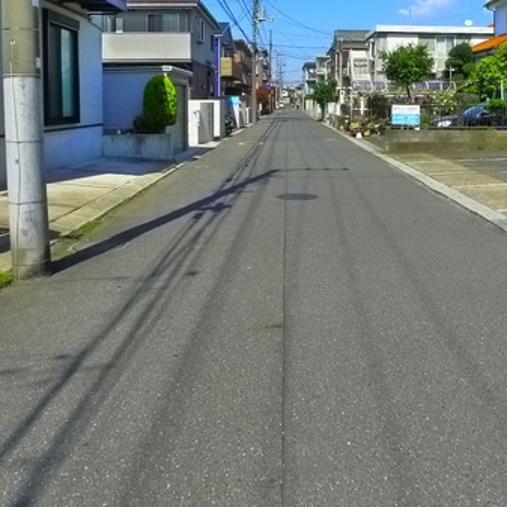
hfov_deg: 38.1
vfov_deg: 37.5
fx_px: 729
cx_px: 320
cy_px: 136
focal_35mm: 44
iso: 400
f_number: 4
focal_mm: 5.1
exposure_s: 1/1000
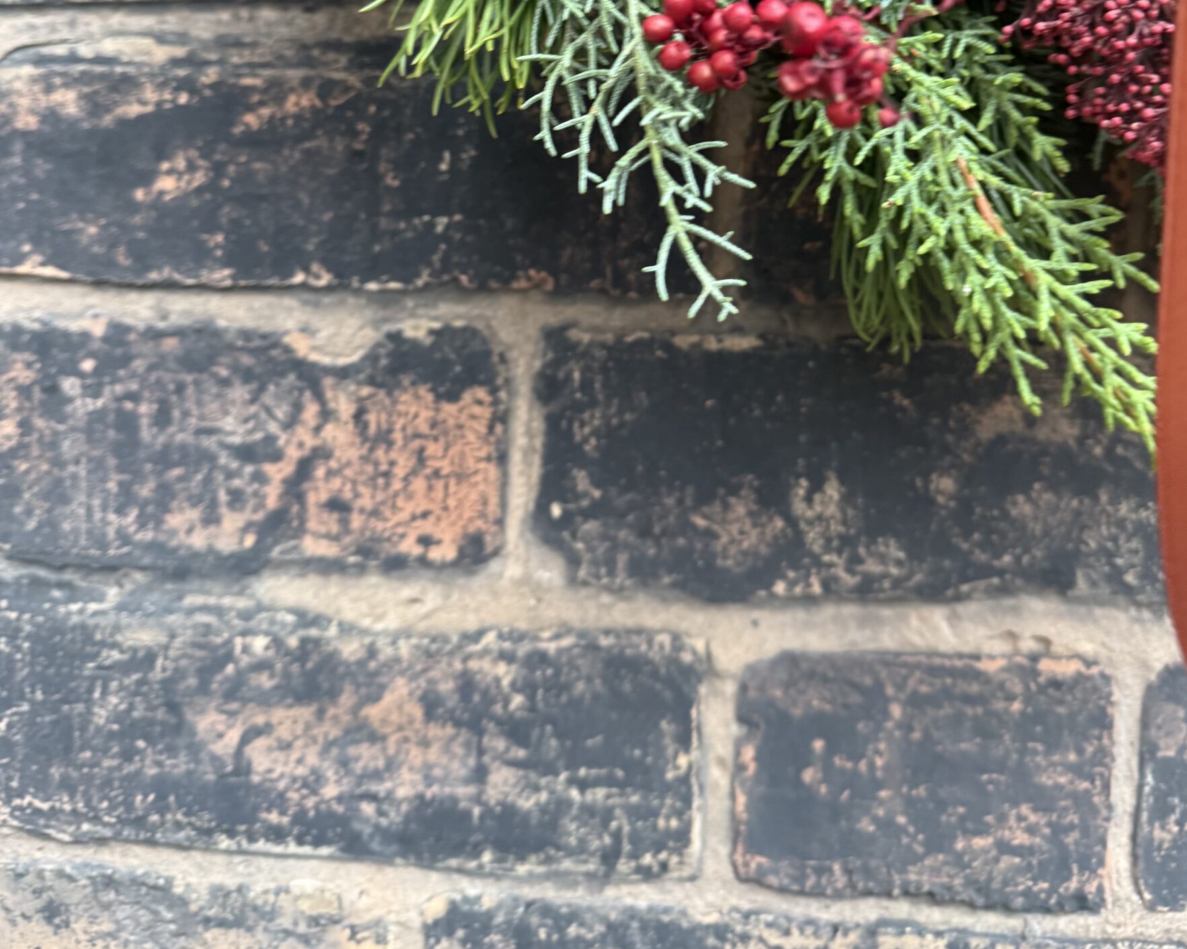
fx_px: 1194
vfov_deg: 40.7
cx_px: 614
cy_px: 130
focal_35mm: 34
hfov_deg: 52.8
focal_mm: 6.76
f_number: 1.78
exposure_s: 1/112
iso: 200
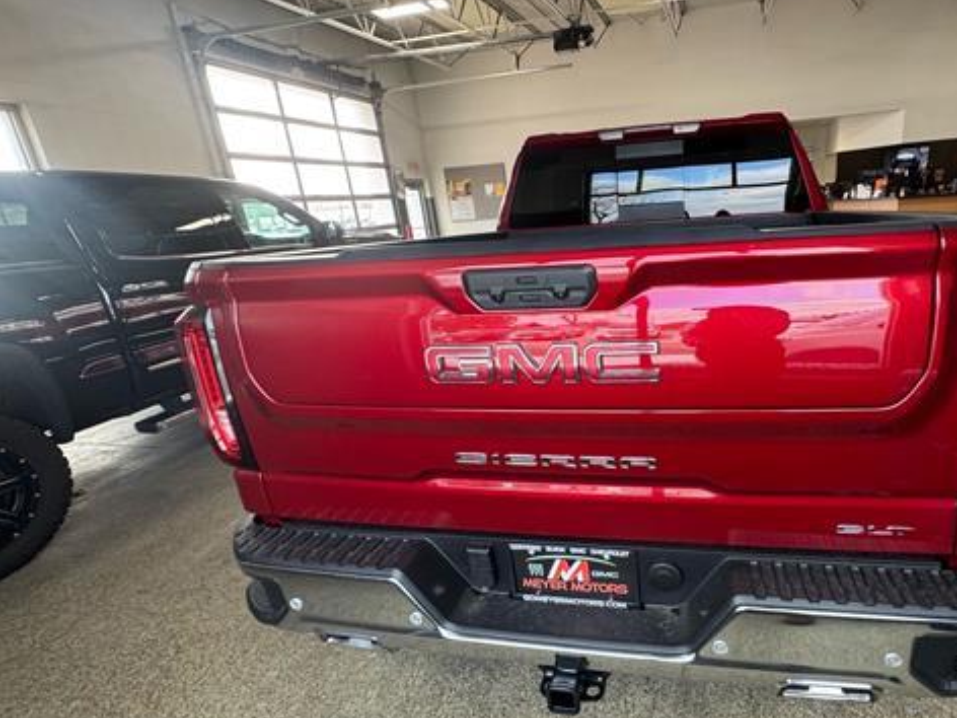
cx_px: 614
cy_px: 357
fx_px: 525
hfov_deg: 82.6
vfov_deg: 68.7
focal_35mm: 19
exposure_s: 1/99
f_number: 2.2
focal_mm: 2.22
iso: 160
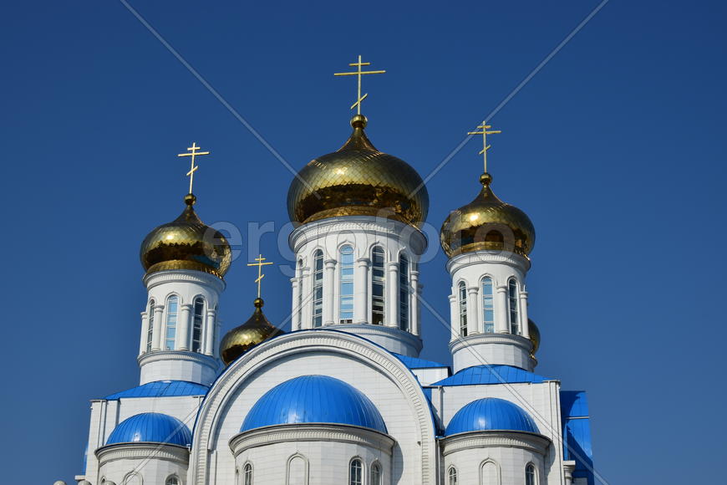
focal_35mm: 60
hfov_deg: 33.4
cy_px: 242
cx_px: 364
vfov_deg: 22.6
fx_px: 1212
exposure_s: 1/320
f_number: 11
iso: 100
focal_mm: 40
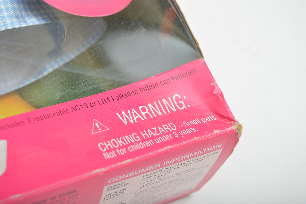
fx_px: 701
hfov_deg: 24.6
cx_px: 153
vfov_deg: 16.5
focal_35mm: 82
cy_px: 102
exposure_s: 1/200
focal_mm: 55
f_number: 5.6
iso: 200
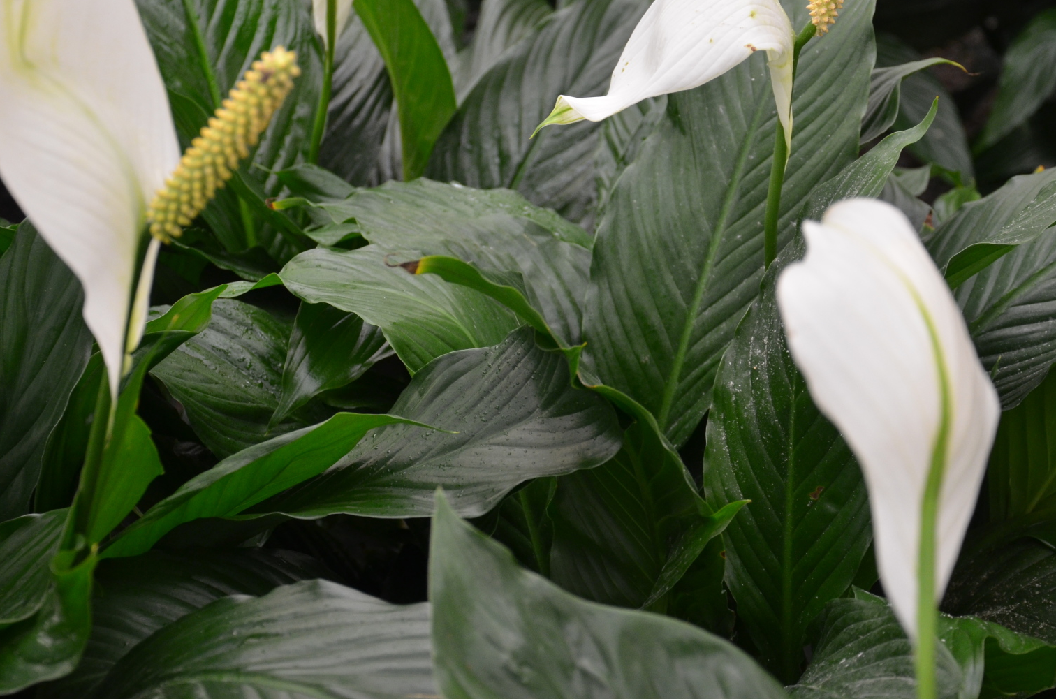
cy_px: 256
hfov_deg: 25.4
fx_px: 2341
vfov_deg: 17.0
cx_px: 504
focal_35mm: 80
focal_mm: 42
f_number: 4.8
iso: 800
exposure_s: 1/50
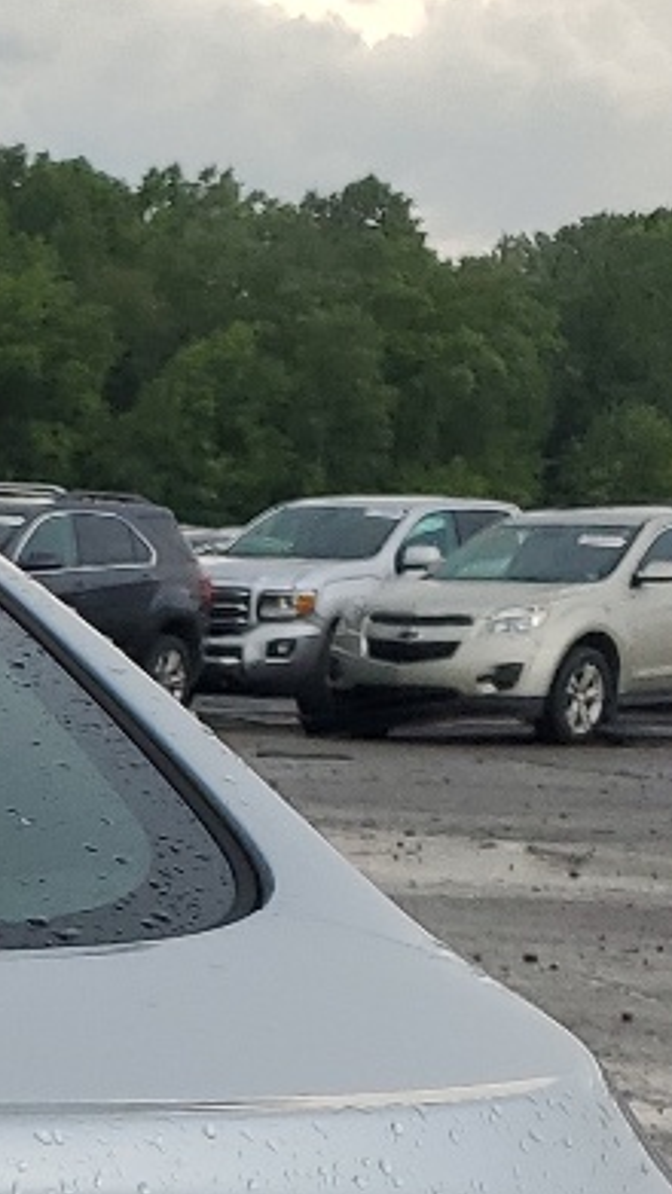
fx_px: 3674
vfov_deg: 17.2
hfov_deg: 9.1
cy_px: 1622
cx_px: -1090
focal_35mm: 116
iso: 50
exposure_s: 1/909
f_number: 1.5
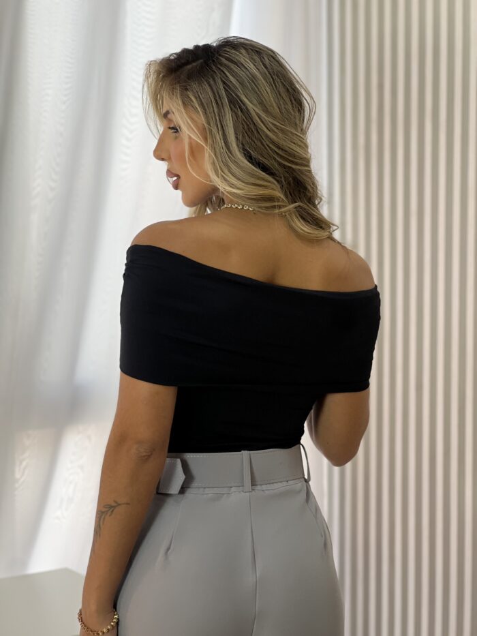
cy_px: 318
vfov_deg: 25.3
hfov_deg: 19.1
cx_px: 238
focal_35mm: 77
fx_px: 1414
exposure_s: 1/120
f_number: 2.8
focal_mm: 9
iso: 64
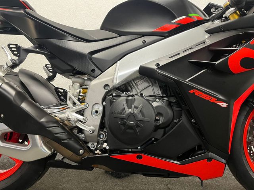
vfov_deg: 53.1
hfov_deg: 67.3
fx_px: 191
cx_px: 127
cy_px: 95
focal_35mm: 26
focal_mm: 5.1
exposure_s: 1/50
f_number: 1.6
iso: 250
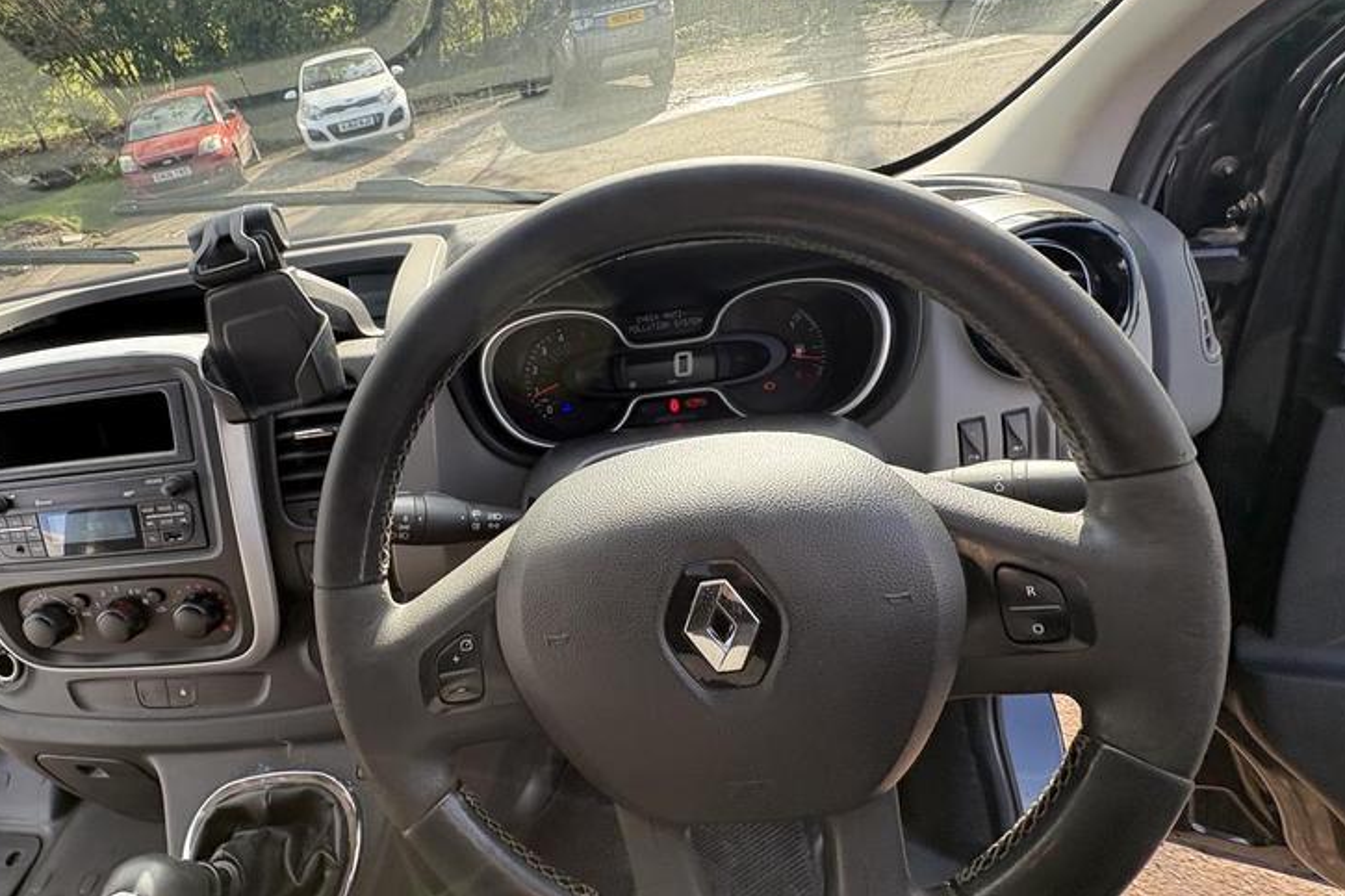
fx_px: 672
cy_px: 423
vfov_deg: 67.3
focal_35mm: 18
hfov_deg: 88.6
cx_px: 525
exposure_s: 1/124
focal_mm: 2.22
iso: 64
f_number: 2.2
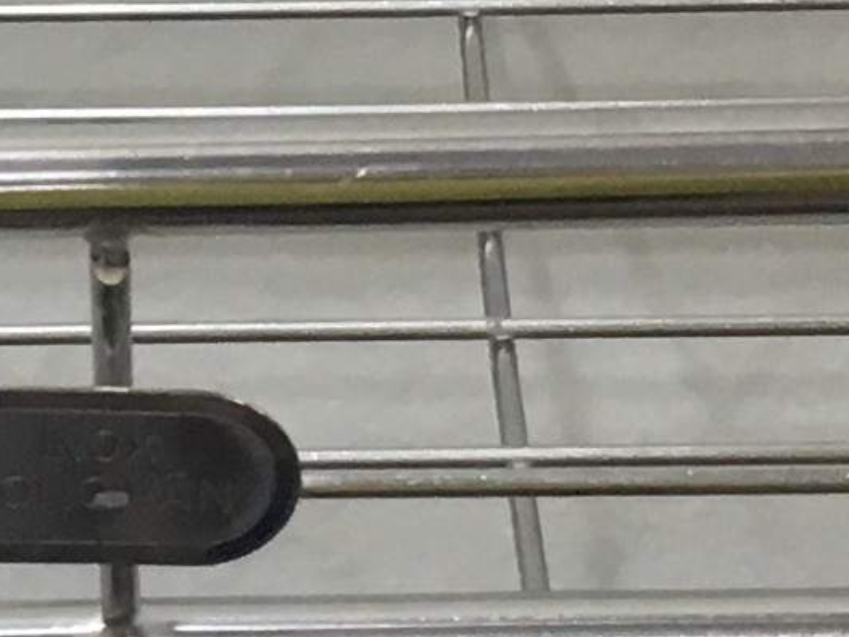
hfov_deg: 8.9
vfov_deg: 6.7
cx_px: 203
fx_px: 5444
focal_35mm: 222
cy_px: 74
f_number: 2.2
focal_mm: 4.15
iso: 100
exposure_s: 1/33
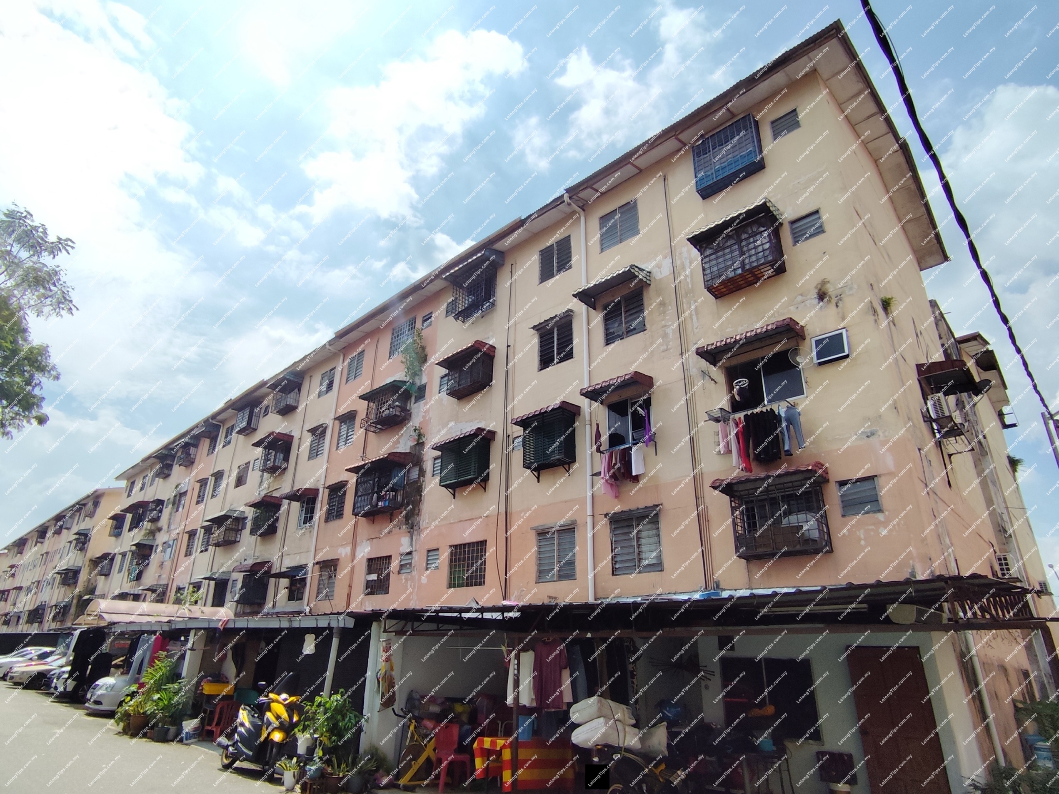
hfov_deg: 91.0
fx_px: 520
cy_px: 397
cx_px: 530
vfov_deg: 74.7
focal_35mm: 17
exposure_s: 1/3999
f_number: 2.2
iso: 50
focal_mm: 1.65
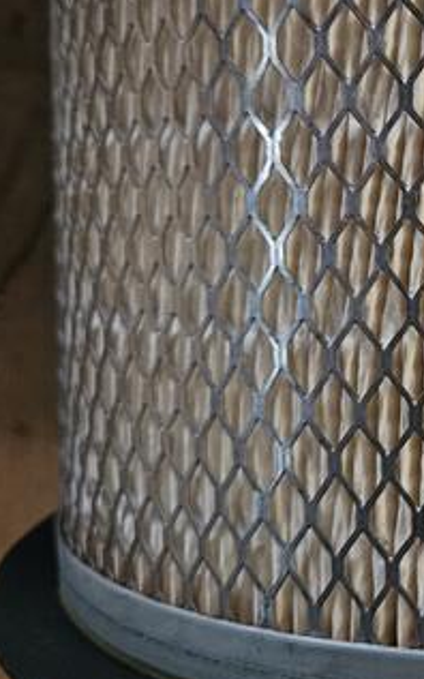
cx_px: 572
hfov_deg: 19.9
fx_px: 1091
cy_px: 266
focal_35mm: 59
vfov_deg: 34.4
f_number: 1.8
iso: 640
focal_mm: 5.4
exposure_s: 1/25
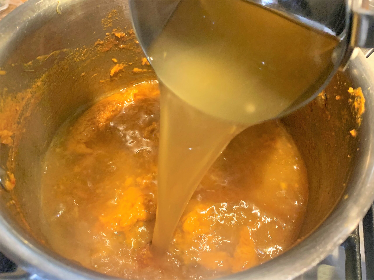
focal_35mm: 26
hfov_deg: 67.3
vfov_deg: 53.1
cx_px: 187
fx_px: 281
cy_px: 140
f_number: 1.8
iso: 400
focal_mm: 4.25
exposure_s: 1/25
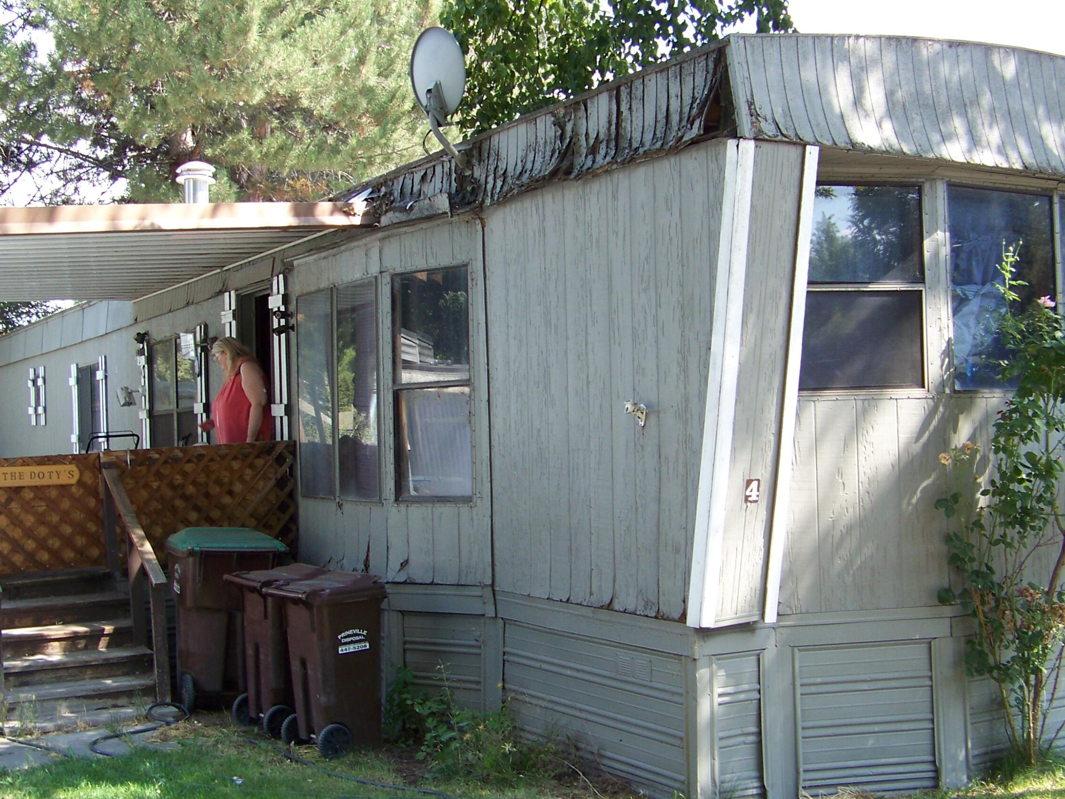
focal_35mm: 48
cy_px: 410
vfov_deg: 30.3
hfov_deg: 39.6
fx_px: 1477
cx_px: 500
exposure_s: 1/125
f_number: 2.8
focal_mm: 5.85
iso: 64
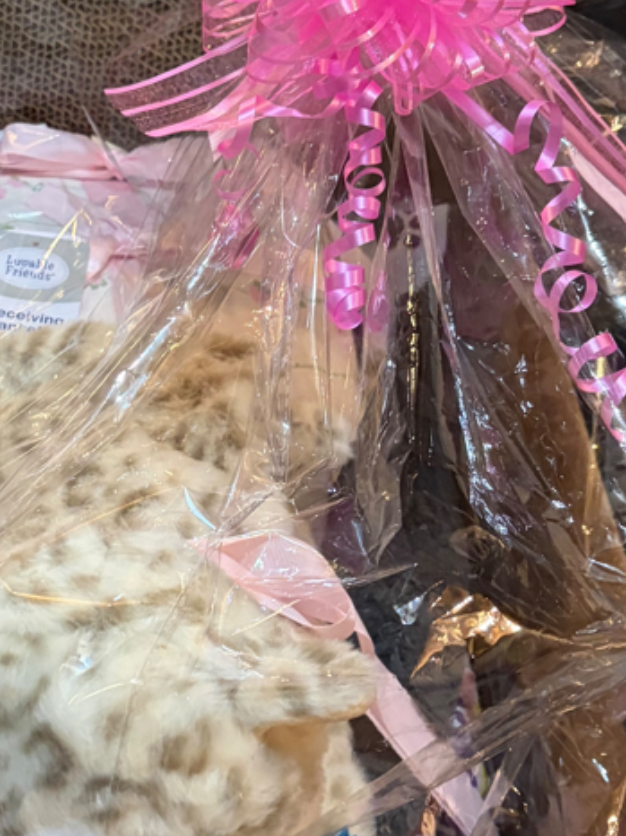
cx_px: 32
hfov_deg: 21.3
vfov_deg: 28.9
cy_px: 352
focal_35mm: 67
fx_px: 1617
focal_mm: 5.96
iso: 500
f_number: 1.6
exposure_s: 1/40
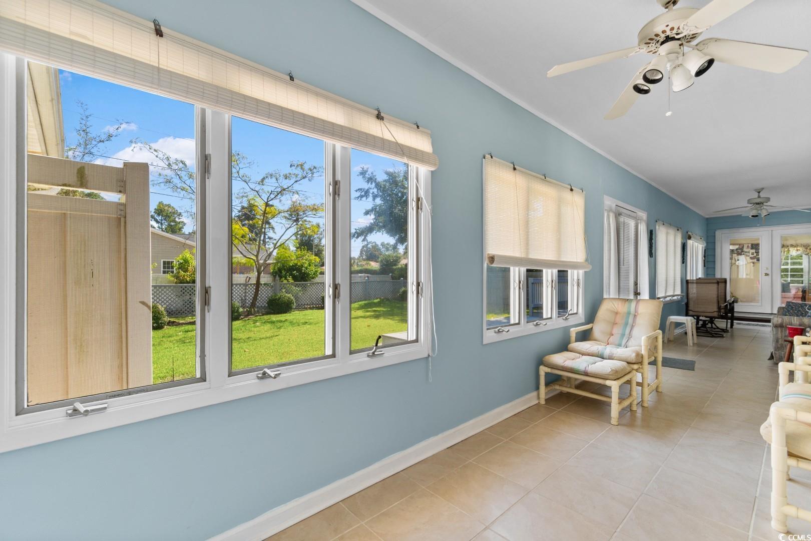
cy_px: 270
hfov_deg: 100.4
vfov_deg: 77.3
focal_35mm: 15
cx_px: 406
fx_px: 338
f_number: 4.5
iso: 100
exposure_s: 1/20
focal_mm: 10
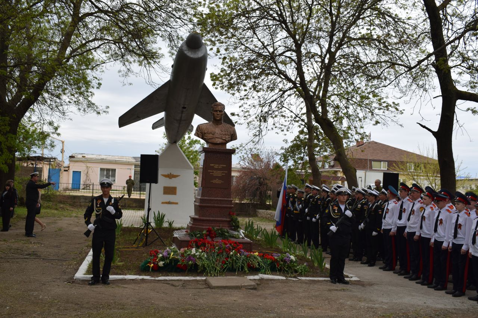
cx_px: 239
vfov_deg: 36.9
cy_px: 159
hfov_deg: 53.1
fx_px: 478
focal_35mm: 36
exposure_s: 1/200
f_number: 9
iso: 100
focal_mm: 24
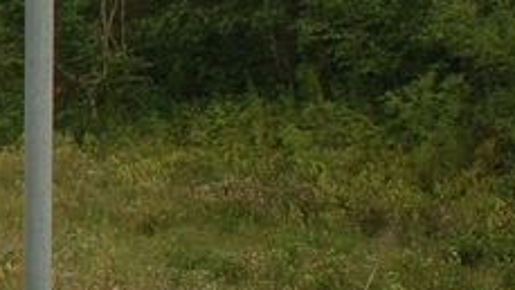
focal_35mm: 198
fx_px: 2705
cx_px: -443
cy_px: -158
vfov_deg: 6.1
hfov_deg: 10.2
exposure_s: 1/160
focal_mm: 24
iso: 100
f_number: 6.3
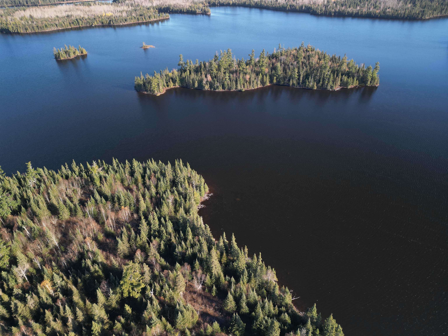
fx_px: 311
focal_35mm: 24
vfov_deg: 56.8
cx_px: 224
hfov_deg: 71.6
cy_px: 168
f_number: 1.7
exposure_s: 1/80
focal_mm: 6.72
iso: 110
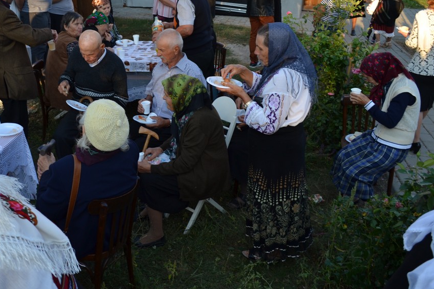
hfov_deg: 49.8
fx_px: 458
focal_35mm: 38
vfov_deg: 35.0
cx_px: 143
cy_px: 137
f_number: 5.6
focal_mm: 18
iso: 110
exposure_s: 1/125
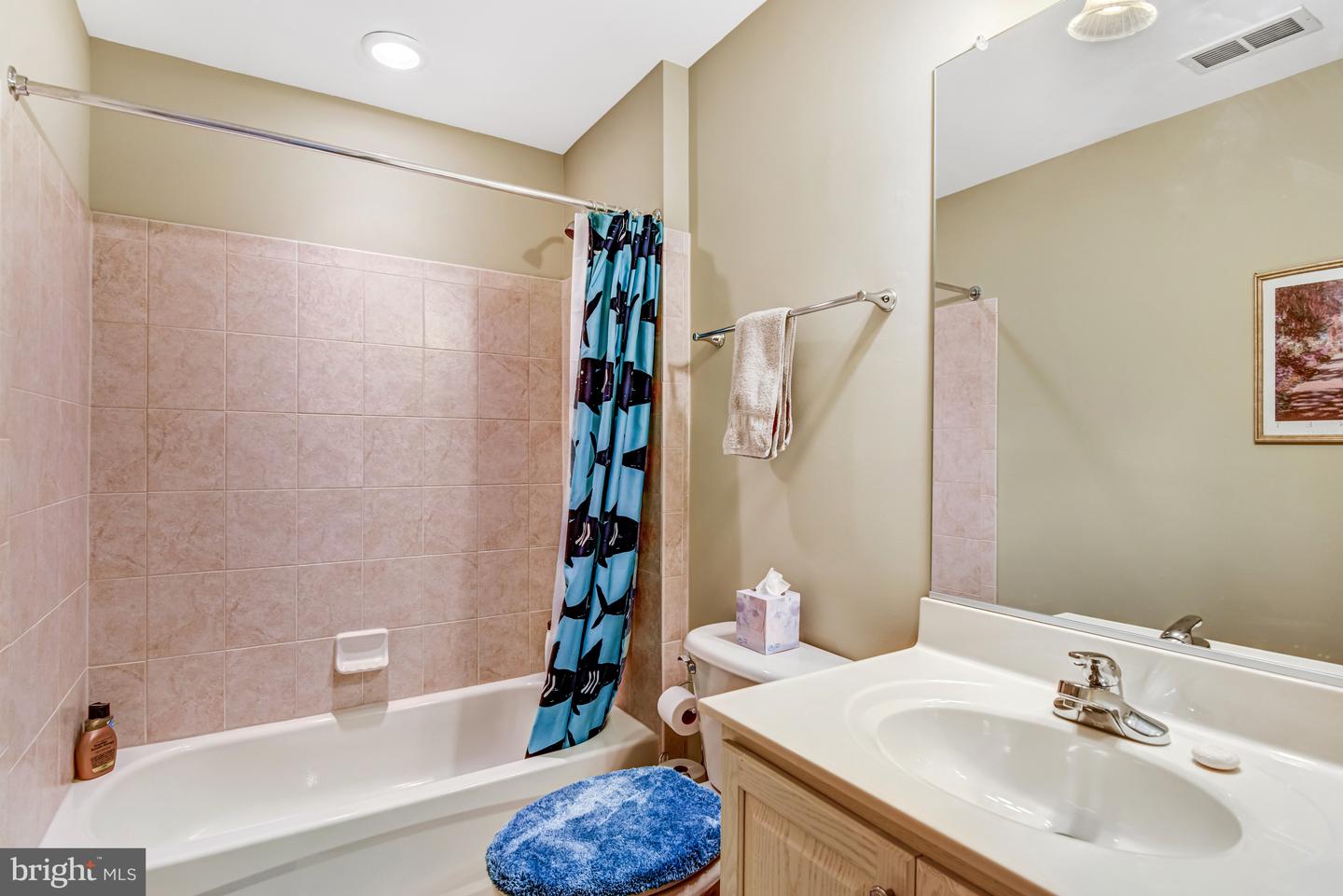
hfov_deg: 93.3
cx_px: 672
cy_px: 448
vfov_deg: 70.5
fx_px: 634
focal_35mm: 17
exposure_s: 1/10
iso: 400
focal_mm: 17
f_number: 8
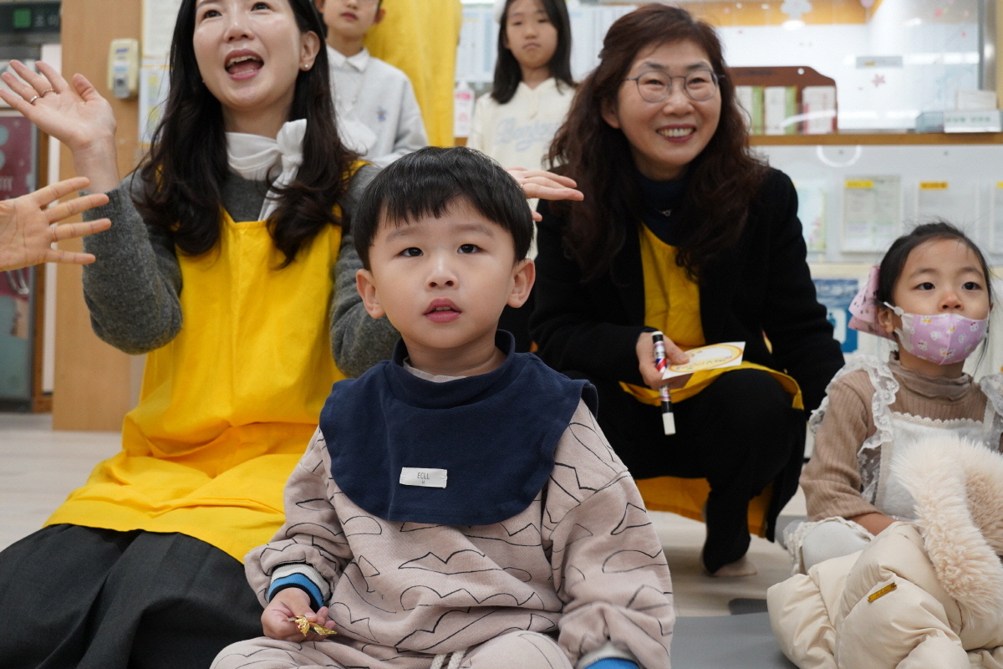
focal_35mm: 40
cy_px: 334
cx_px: 502
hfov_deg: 48.5
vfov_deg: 33.4
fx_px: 1114
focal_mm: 40
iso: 2500
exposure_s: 1/100
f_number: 6.3
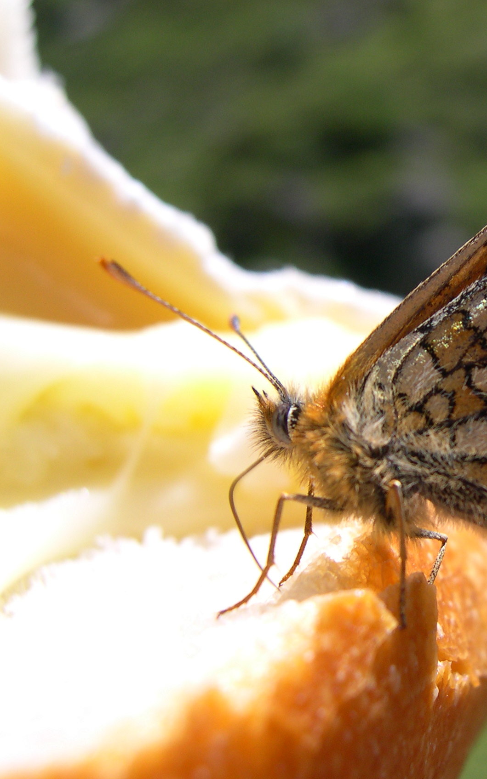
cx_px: 507
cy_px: 391
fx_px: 1147
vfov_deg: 37.5
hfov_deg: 22.8
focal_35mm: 54
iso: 100
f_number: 7.6
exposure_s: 1/163
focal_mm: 8
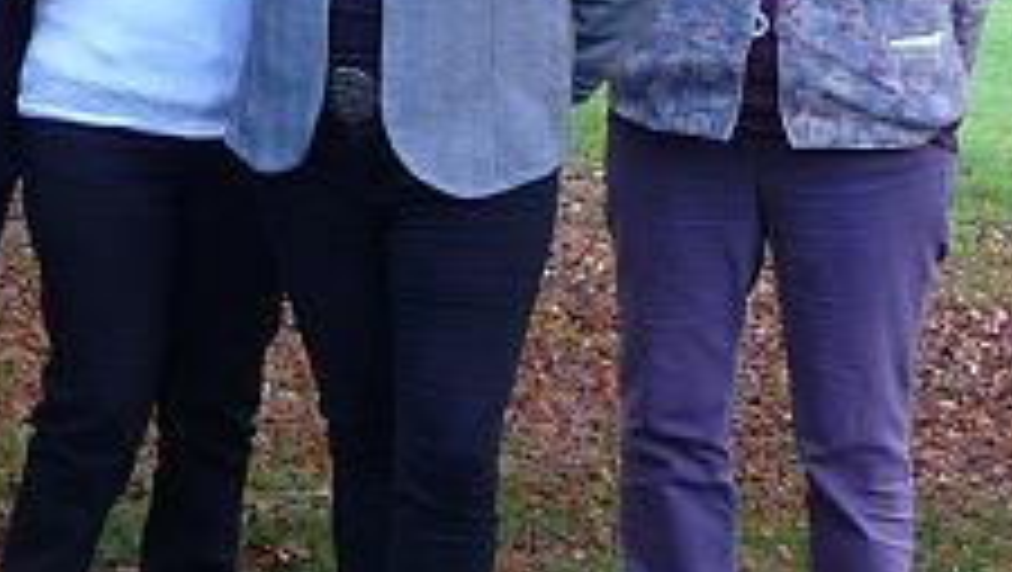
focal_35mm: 155
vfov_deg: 7.8
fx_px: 4163
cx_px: -697
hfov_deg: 12.8
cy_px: -144
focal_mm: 5.3
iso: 100
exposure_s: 1/30
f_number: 3.5
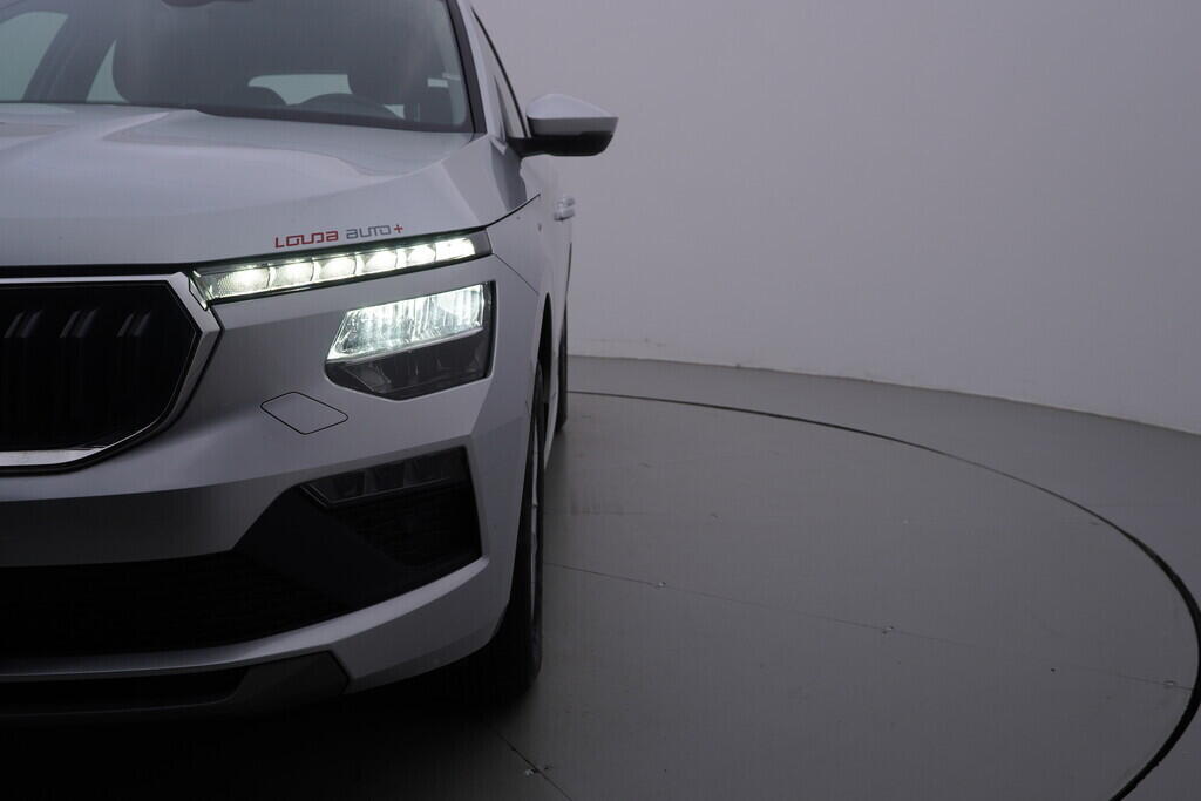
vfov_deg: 36.9
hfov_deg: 53.1
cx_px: 600
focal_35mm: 36
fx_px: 1201
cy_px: 400
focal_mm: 24
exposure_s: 1/160
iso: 125
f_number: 5.6
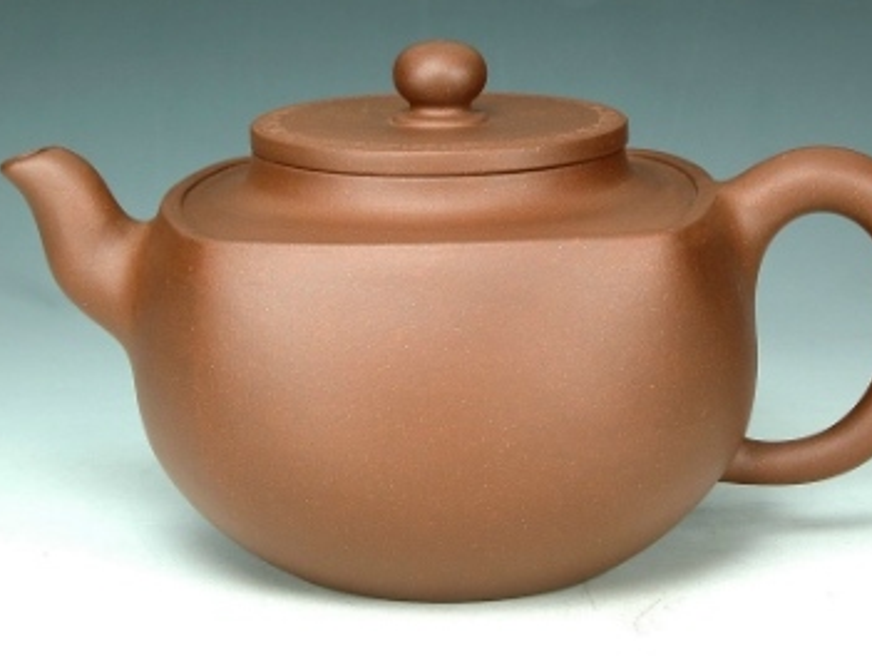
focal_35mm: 141
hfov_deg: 14.0
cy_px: 288
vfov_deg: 10.5
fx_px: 3556
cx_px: 476
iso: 100
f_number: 7.6
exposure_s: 1/5.3
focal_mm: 31.9
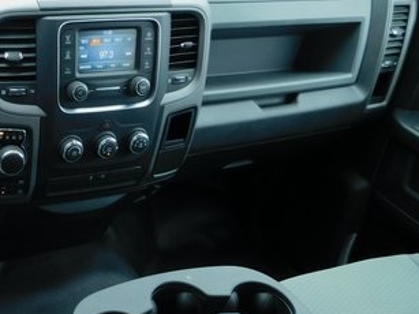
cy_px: 262
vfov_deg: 29.4
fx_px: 581
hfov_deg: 35.9
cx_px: 1
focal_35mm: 48
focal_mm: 4
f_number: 3
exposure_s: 1/30
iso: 125
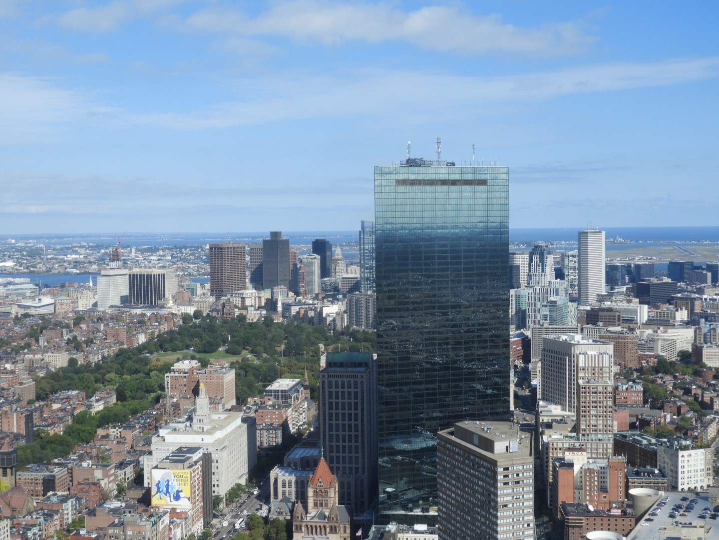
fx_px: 1039
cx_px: 360
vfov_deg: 29.1
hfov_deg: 38.2
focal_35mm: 50
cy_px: 270
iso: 100
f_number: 4
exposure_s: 1/1000
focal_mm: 9
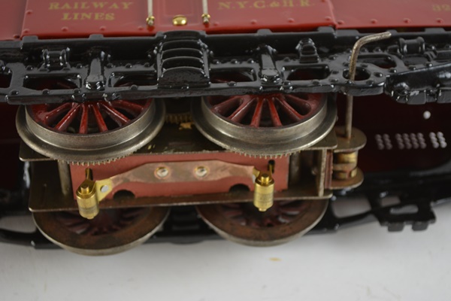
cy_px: 150
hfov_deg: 28.1
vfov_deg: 18.9
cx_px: 226
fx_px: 902
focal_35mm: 72
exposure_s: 1/60
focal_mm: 48
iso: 450
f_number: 5.6
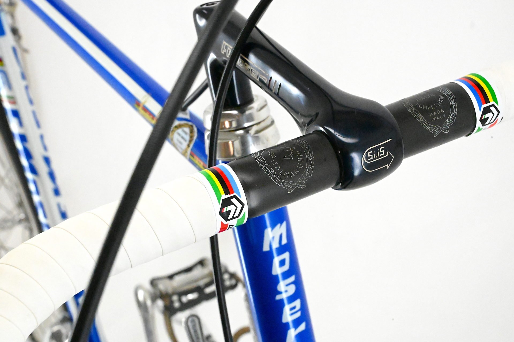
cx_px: 257
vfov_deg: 19.4
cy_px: 171
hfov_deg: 28.9
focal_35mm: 70
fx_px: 999
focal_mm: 70
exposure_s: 1/640
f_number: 20
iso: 32000
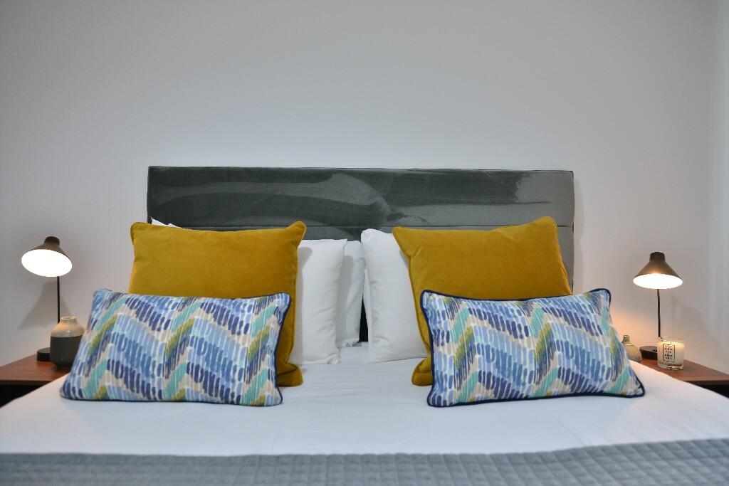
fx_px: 547
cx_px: 364
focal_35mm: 27
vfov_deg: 47.9
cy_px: 243
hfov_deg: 67.4
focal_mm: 27
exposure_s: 1/80
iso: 640
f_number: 3.5
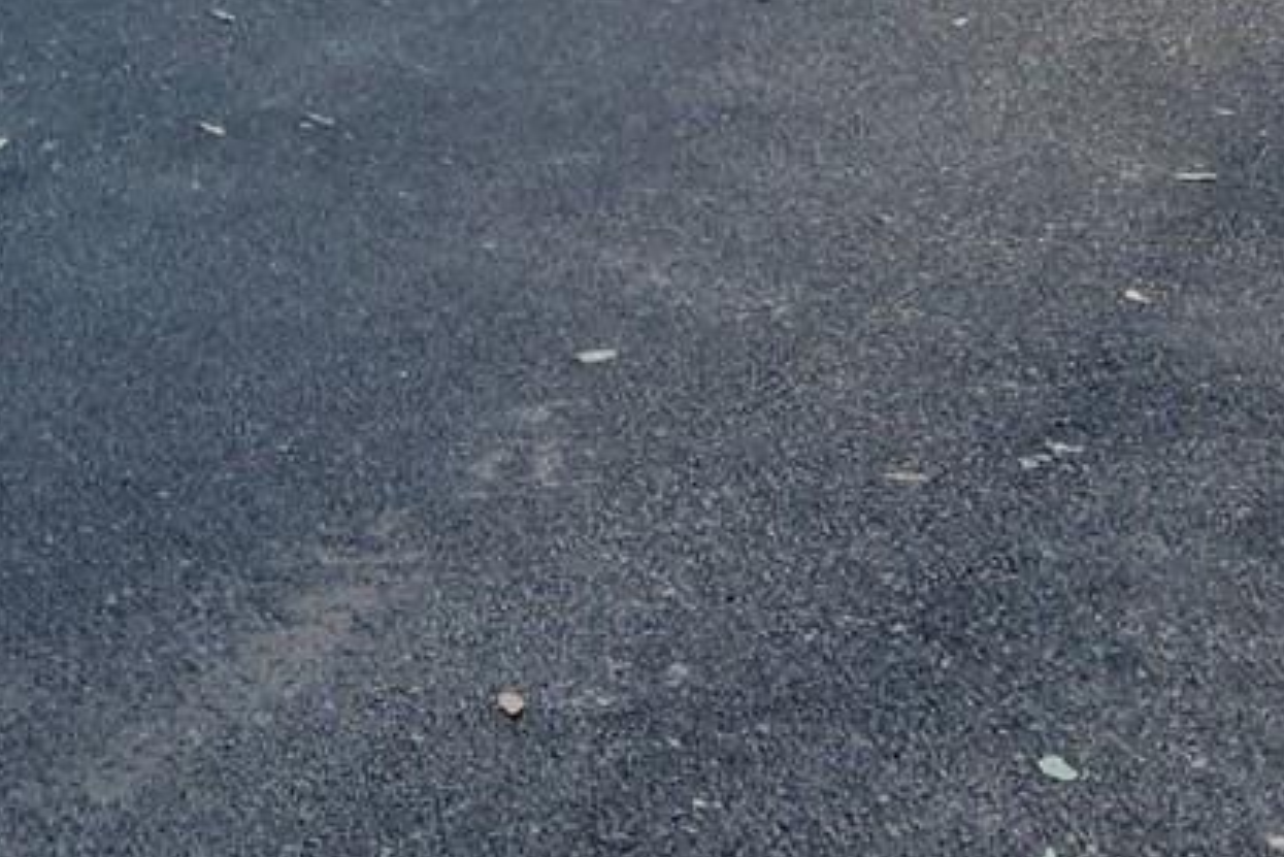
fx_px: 4210
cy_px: -801
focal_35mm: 118
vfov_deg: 10.7
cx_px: -22
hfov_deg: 16.9
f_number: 1.8
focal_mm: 5.4
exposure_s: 1/816
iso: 80
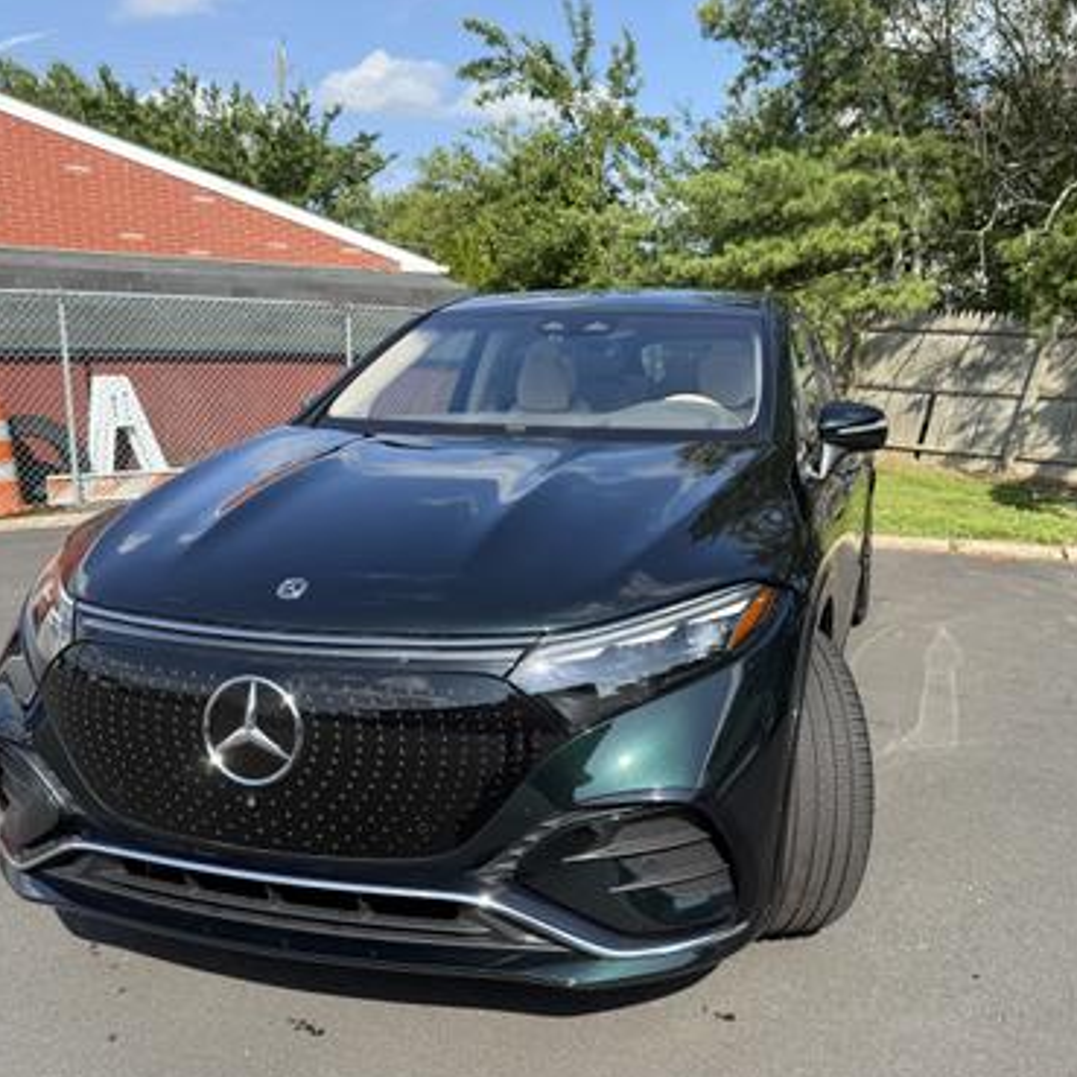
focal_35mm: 29
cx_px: 654
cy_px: 546
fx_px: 1021
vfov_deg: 55.6
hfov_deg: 55.2
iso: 80
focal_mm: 6.76
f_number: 1.78
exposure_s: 1/2370
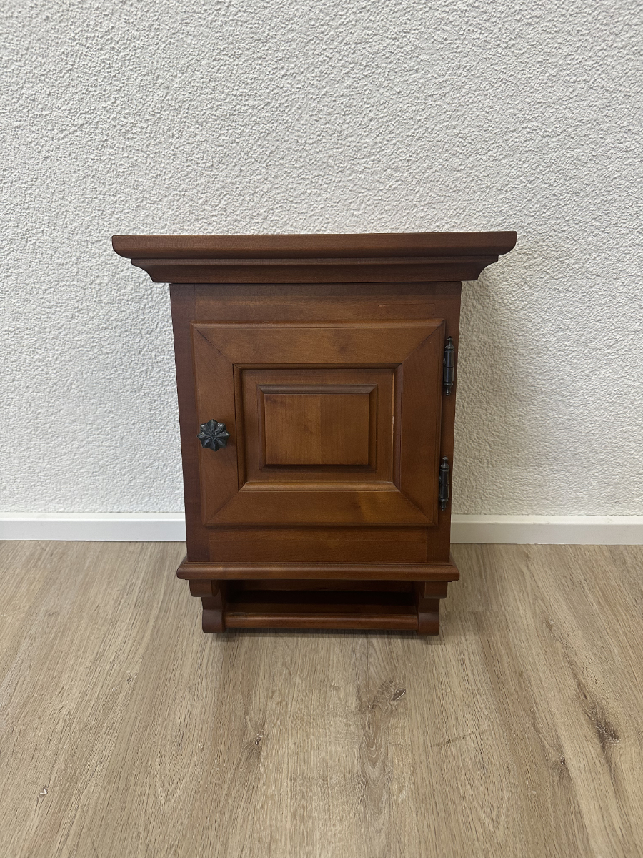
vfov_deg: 71.6
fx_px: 594
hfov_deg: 56.8
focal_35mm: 24
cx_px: 322
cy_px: 429
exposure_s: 1/100
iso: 160
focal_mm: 6.9
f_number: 1.8
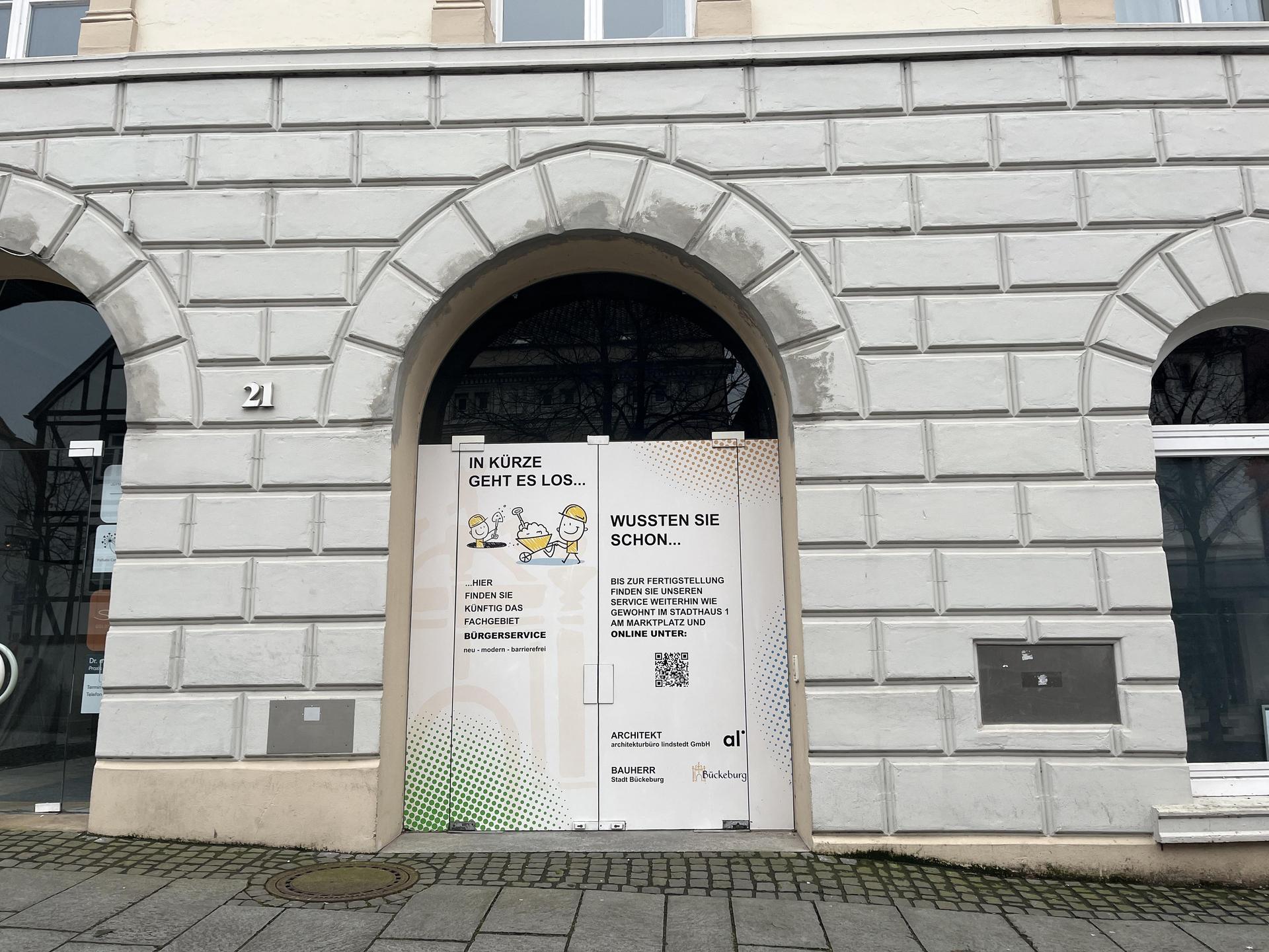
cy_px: 476
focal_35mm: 26
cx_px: 634
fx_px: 953
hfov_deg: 67.3
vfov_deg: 53.1
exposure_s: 1/342
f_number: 1.6
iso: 50
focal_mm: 5.1
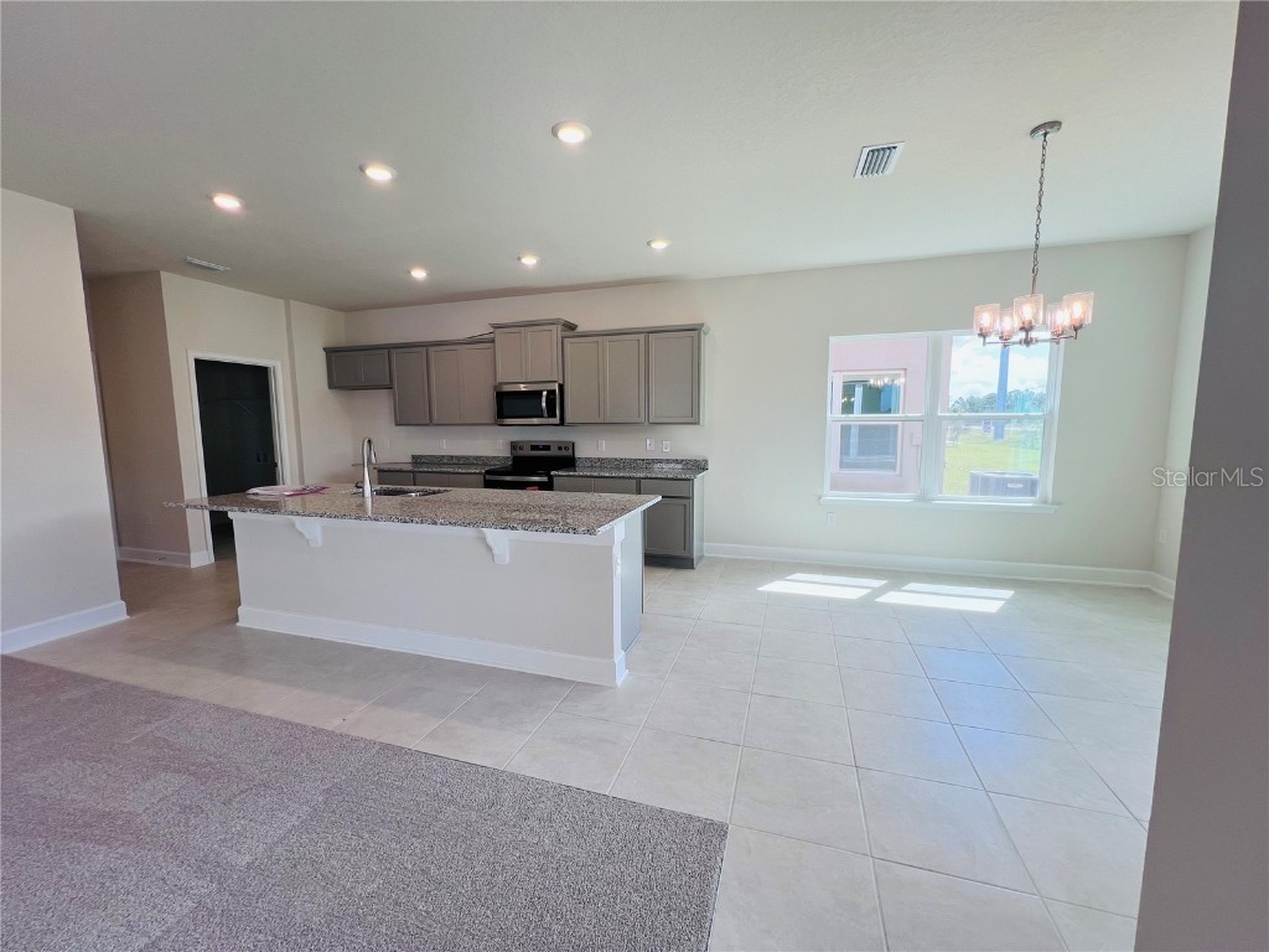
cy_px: 476
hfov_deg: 106.2
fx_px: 477
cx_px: 634
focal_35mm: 13
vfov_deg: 89.9
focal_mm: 1.57
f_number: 1.8
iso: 32
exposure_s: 1/148
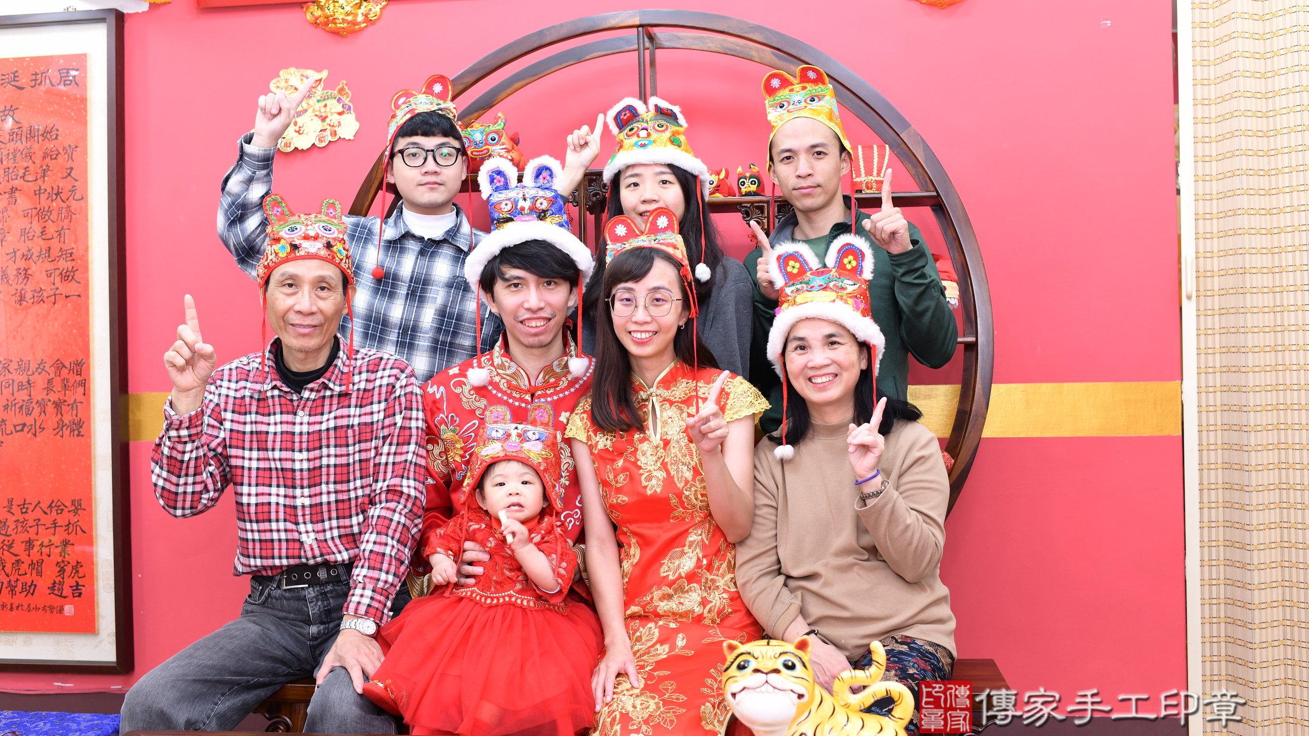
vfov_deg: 32.0
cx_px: 650
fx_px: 1284
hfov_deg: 54.0
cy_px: 339
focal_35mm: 37
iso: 1000
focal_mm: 35
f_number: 4.5
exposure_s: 1/250
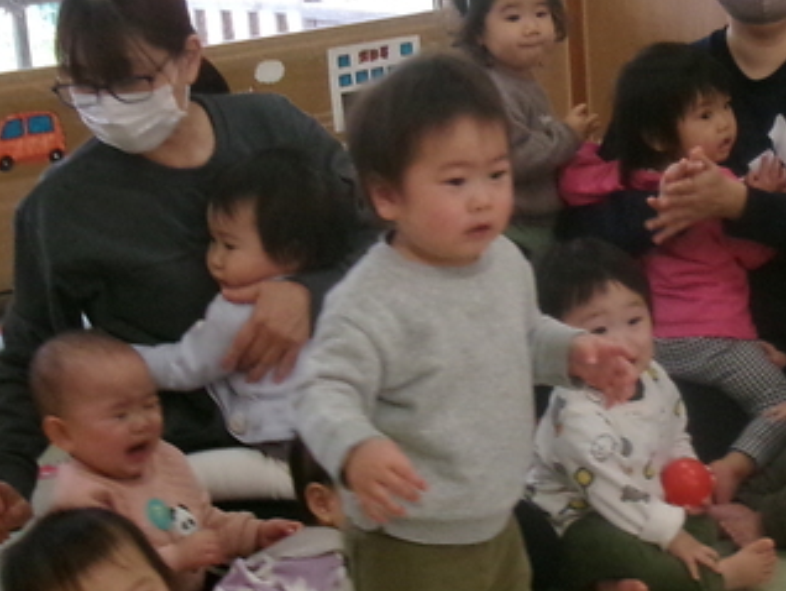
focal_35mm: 88
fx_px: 2000
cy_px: 331
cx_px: 593
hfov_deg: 22.0
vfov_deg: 16.8
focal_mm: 5.1
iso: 367
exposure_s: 1/125
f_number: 3.9
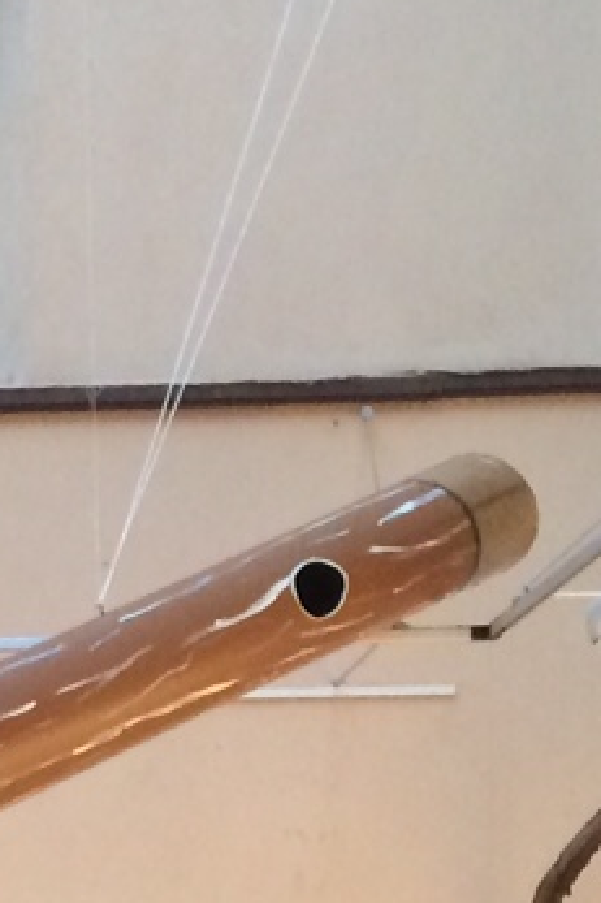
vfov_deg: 13.9
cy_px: 1189
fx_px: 3559
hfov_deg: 8.2
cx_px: -1231
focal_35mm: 142
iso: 200
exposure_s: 1/33
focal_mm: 4.15
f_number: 2.2
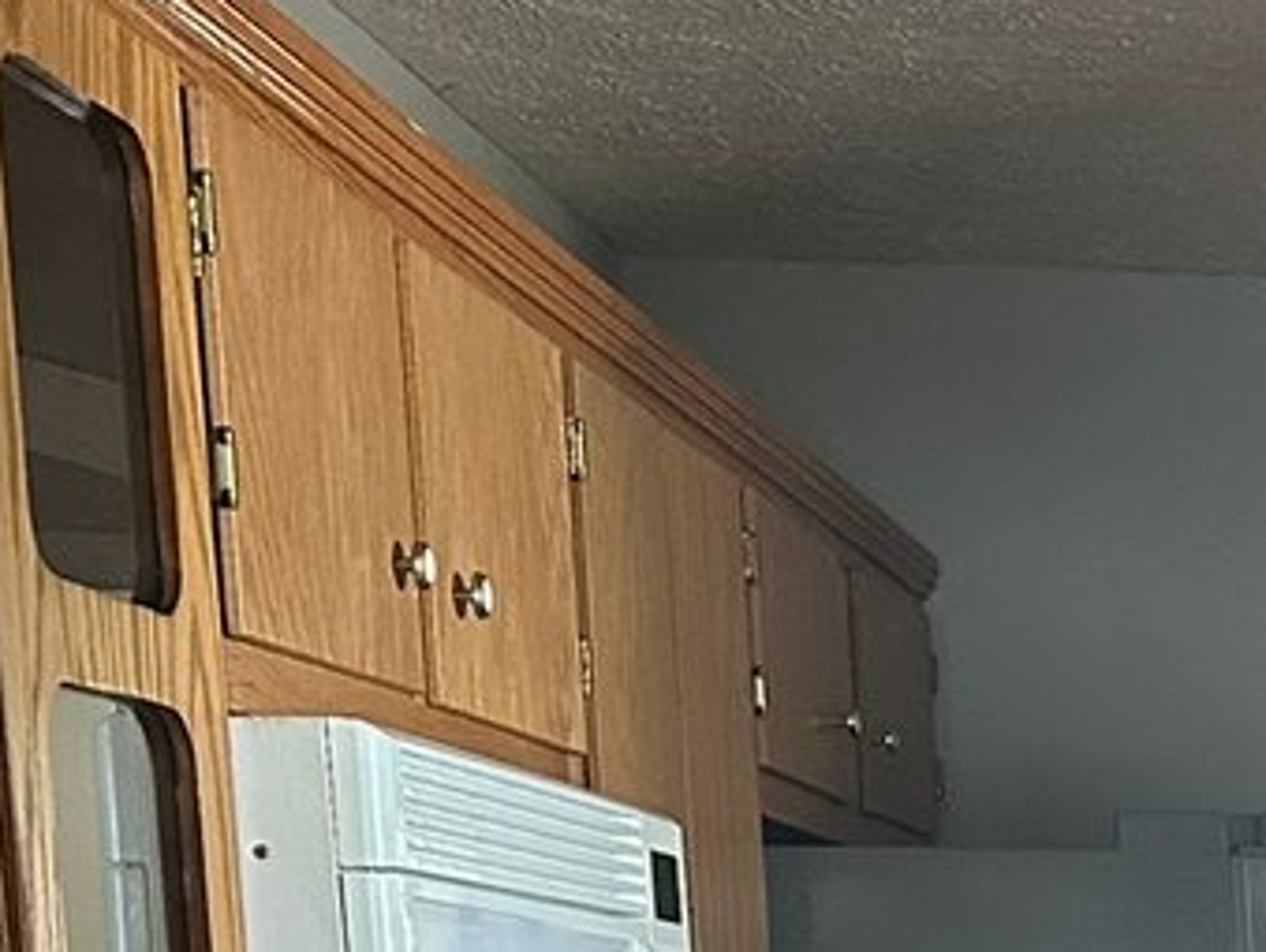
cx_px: 2299
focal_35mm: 107
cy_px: 1824
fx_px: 3917
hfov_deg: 15.6
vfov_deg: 12.4
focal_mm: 6.86
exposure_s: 1/60
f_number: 1.78
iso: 500
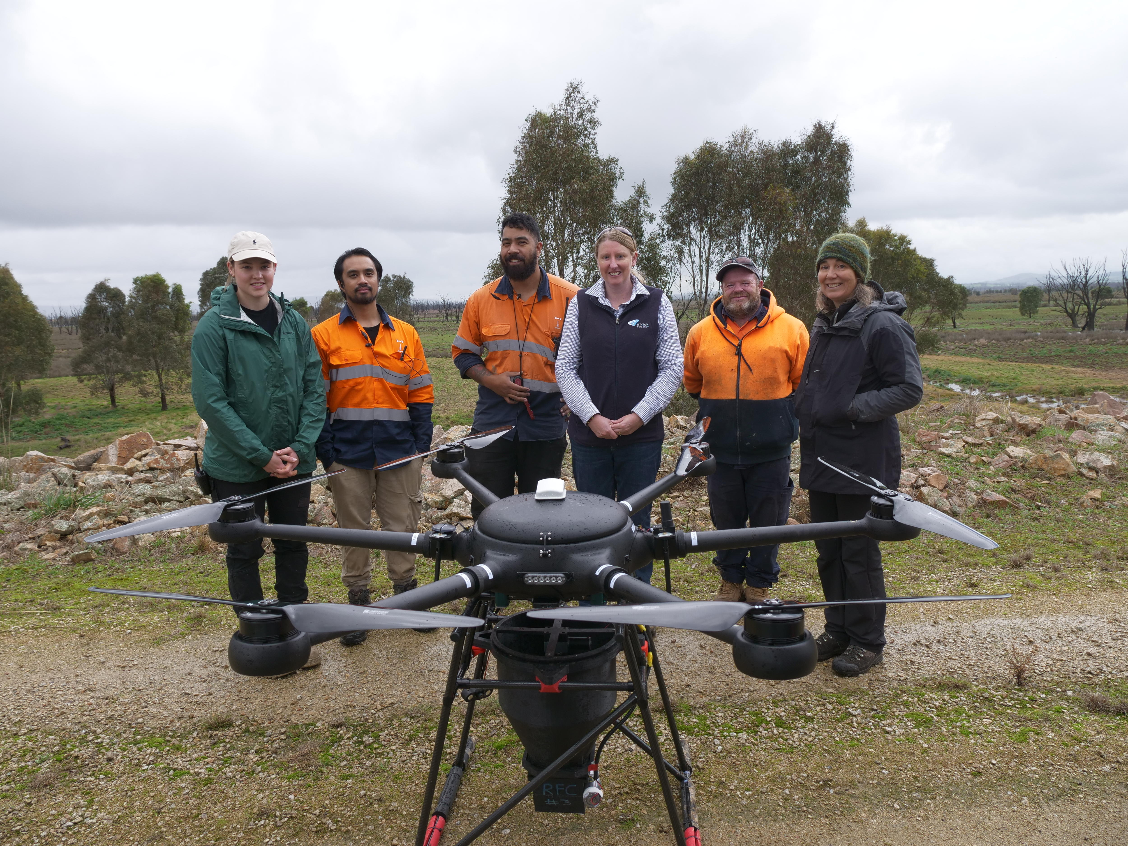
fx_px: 782
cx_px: 564
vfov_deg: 56.8
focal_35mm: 24
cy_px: 423
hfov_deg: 71.6
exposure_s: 1/320
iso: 200
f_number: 4.5
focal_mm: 12
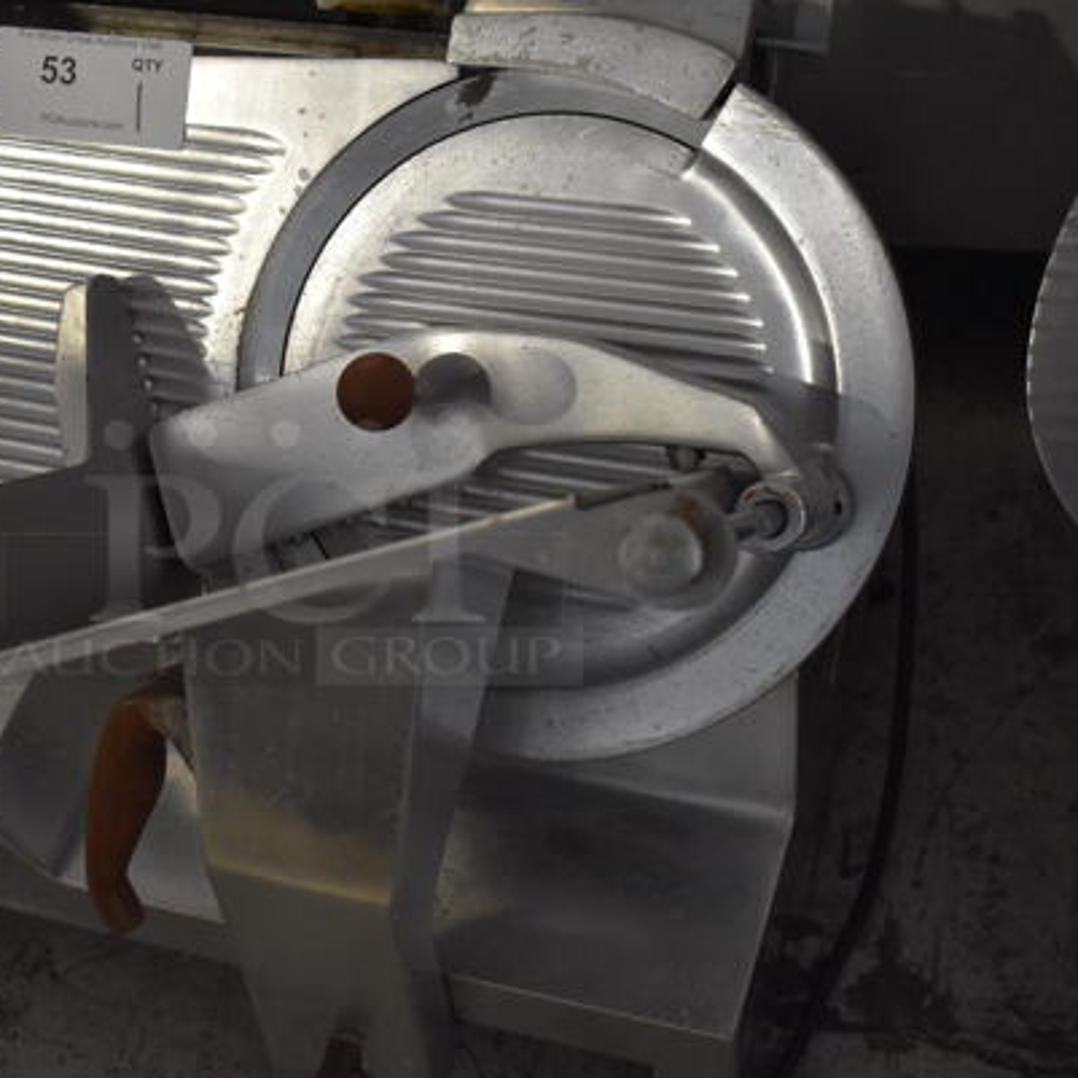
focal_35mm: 66
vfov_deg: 26.1
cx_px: 285
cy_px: 543
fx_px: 2325
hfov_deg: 25.8
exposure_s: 1/125
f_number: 4.5
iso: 3200
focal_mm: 34
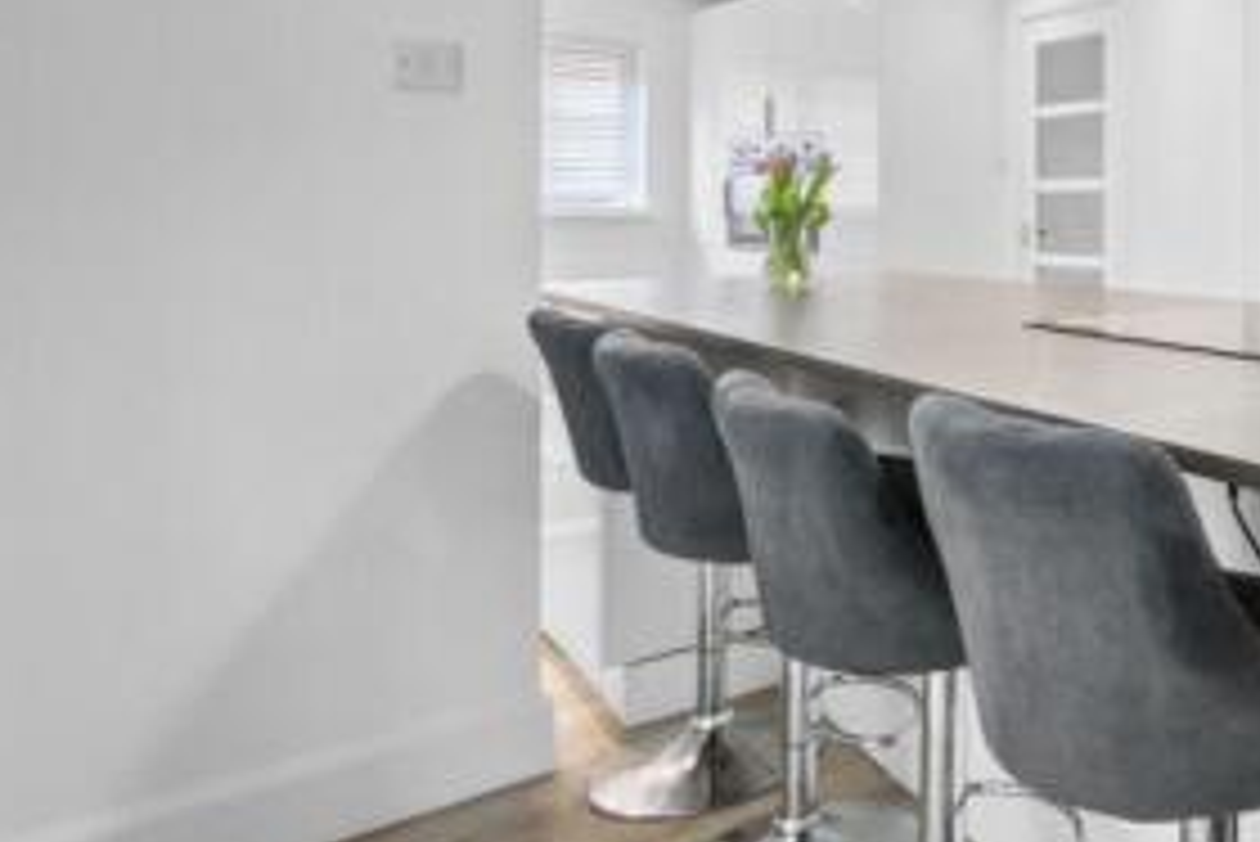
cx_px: 1377
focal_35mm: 28
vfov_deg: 44.8
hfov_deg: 47.7
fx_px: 980
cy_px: 205
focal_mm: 12
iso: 800
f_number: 22
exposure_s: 1
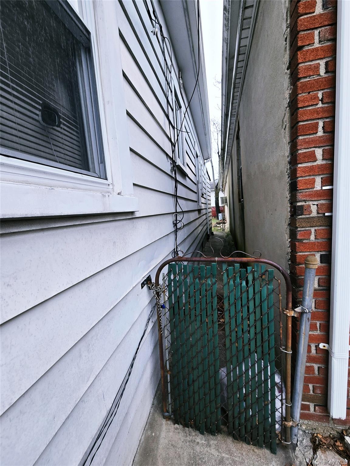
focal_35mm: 13
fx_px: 175
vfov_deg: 106.2
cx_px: 175
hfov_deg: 89.9
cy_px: 233
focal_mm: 2.2
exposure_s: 1/145
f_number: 2.2
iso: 50
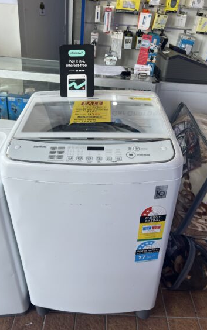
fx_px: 252
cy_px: 166
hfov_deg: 44.5
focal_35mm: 28
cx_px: 91
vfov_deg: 66.4
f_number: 1.5
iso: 32
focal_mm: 5.7
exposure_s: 1/127
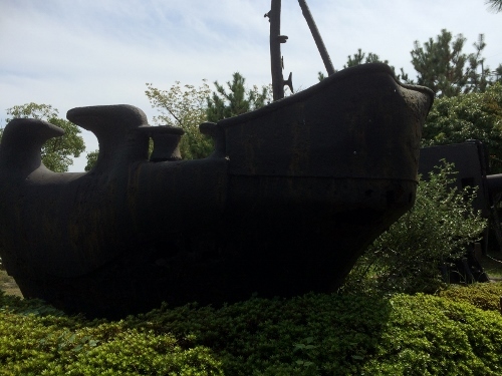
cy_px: 188
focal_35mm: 29
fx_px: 421
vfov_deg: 48.2
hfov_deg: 61.7
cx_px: 251
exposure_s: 1/2740
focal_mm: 4.15
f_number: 2.2
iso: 32
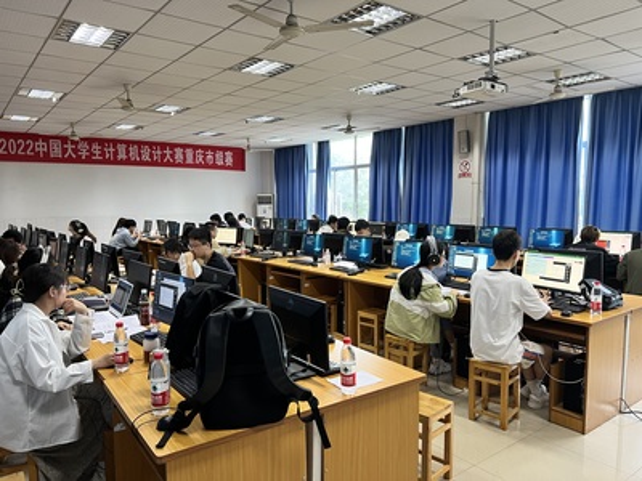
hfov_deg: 67.3
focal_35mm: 26
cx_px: 321
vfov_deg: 53.1
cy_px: 240
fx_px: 482
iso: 160
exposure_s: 1/50
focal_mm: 5.7
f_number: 1.5
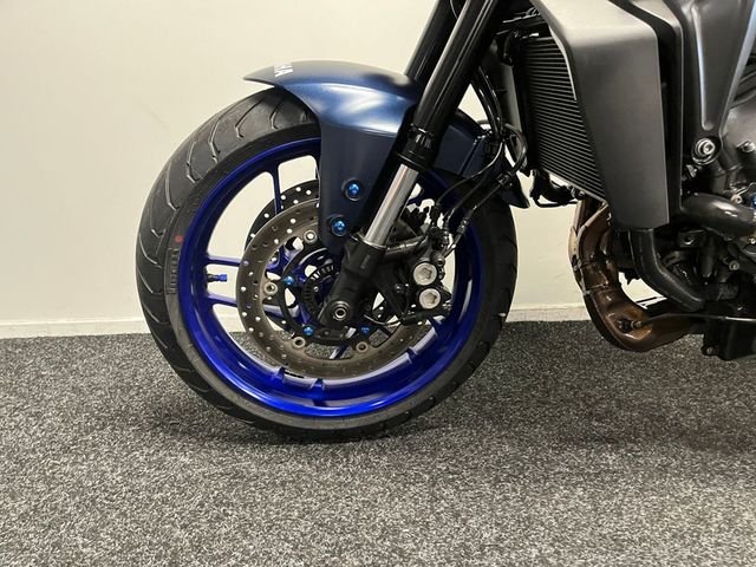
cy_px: 284
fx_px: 568
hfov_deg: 67.3
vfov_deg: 53.1
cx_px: 378
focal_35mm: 26
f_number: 1.6
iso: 500
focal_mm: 5.1
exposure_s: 1/50
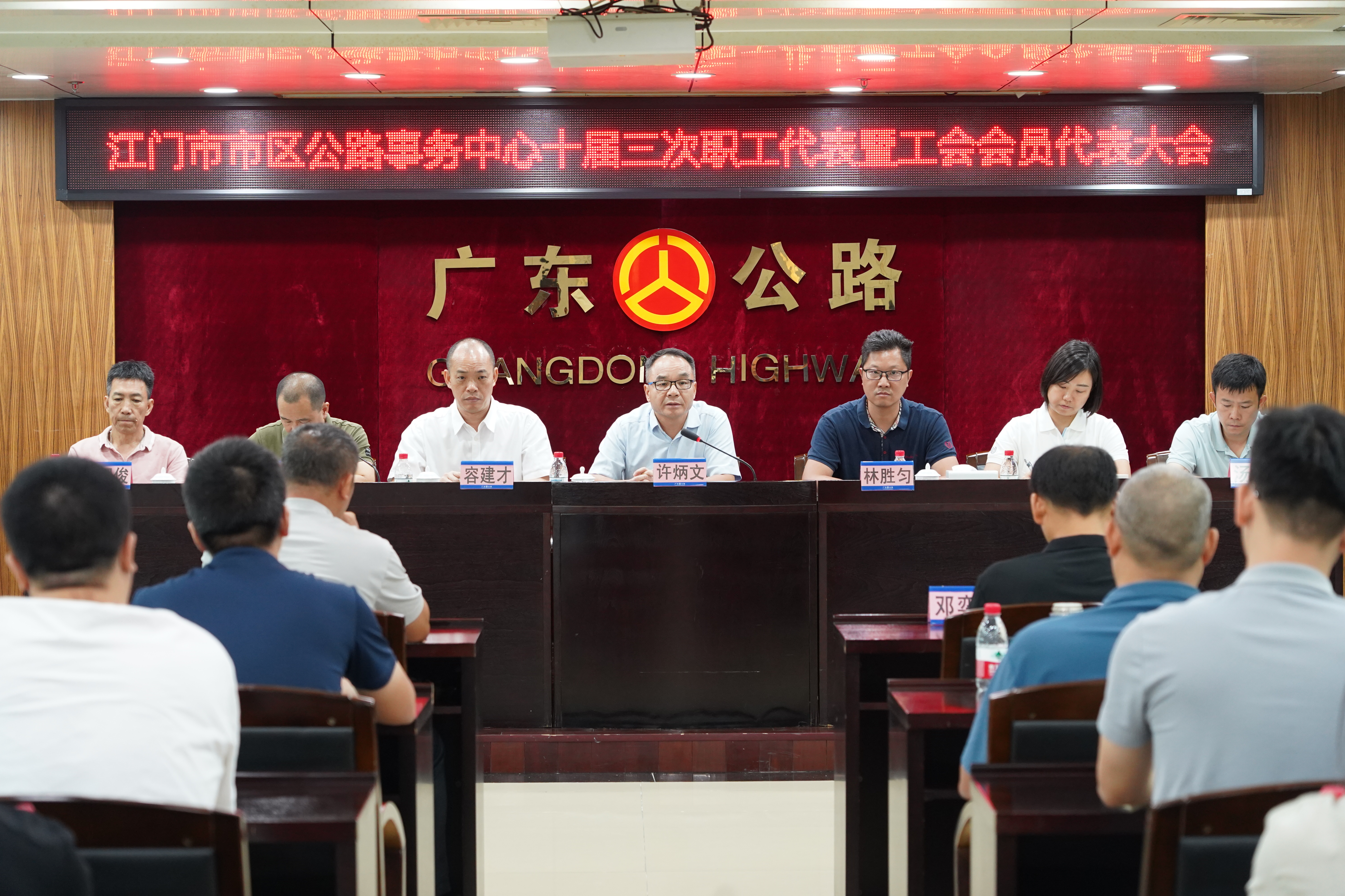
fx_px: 3325
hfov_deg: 22.9
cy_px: 448
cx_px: 672
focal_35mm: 89
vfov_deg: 15.4
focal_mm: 89
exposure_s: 1/60
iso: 2500
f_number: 5
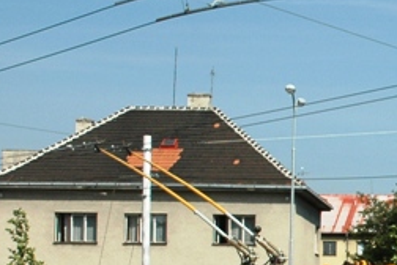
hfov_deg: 15.7
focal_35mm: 122
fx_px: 1345
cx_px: 553
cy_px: 254
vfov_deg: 11.1
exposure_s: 1/400
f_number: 10
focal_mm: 22
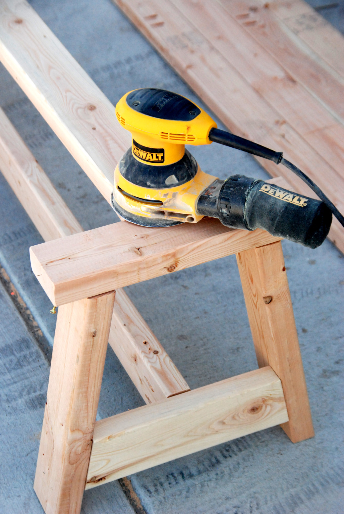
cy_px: 257
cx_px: 172
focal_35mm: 98
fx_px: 1393
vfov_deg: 20.9
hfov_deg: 14.1
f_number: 5.3
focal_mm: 65
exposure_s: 1/800
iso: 1000
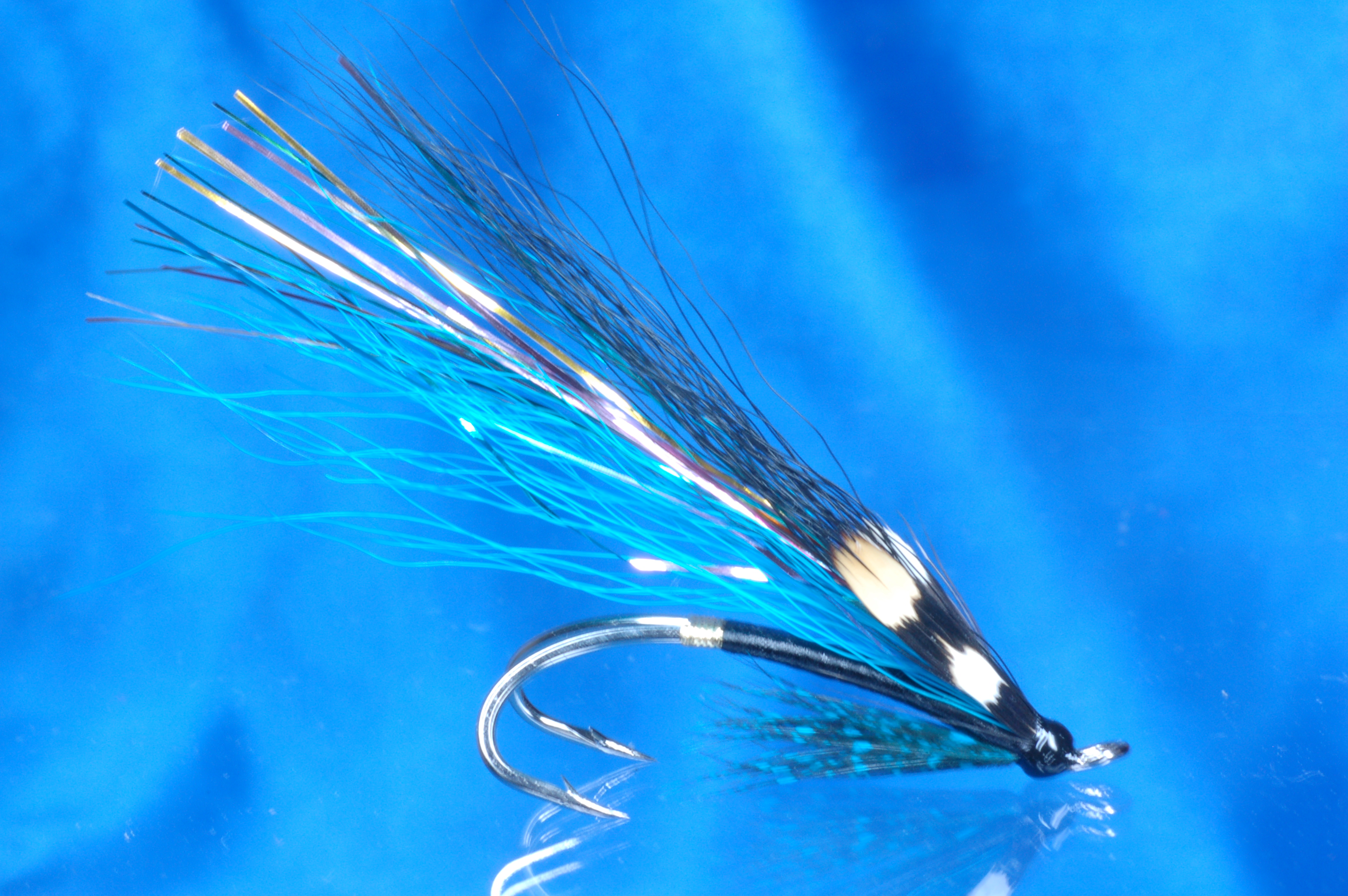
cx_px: 674
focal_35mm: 105
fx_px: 3928
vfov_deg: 13.0
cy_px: 448
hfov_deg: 19.5
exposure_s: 1/2.5
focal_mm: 70
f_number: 22
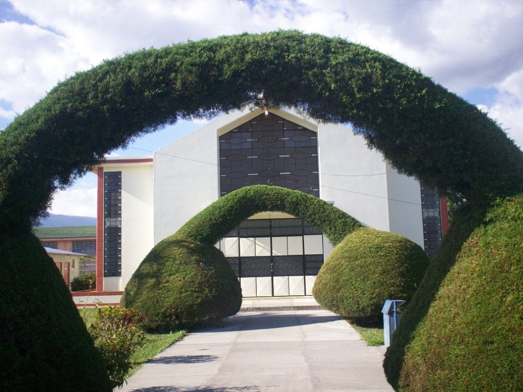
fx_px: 544
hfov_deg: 51.4
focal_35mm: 36
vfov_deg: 39.6
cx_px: 262
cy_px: 196
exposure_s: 1/345
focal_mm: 6
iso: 100
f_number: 4.5
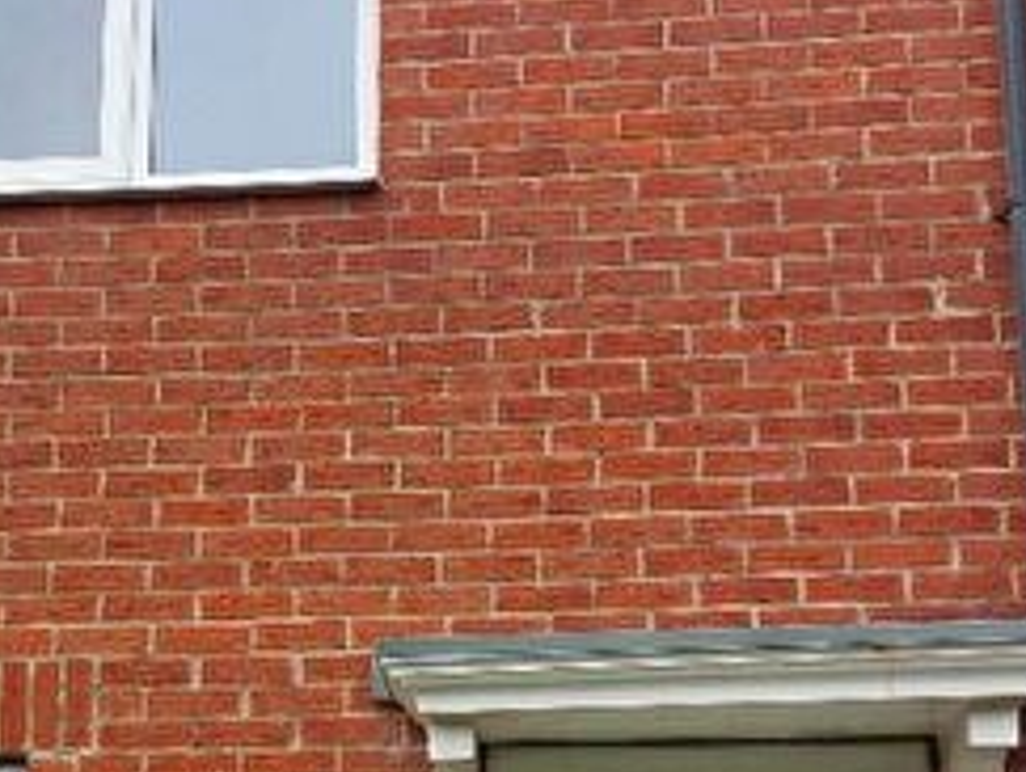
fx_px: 2048
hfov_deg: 27.9
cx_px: 308
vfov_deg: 20.8
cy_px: 723
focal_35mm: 69
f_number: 1.8
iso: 25
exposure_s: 1/549
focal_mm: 5.23
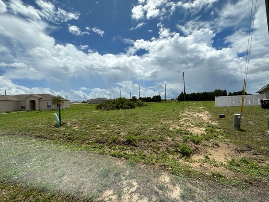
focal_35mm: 14
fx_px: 109
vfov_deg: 85.7
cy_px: 101
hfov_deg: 102.1
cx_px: 134
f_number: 2.2
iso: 50
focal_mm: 2.22
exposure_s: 1/4831
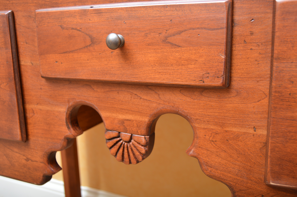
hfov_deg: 49.6
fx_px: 321
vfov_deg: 34.1
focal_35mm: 39
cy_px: 98
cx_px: 148
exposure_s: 1/200
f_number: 4
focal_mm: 26
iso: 200
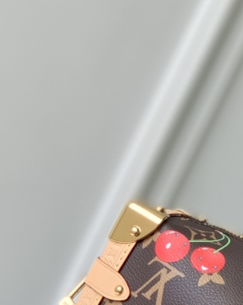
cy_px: 253
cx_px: 258
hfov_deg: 8.1
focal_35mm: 189
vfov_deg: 10.2
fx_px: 1701
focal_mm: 6
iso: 16
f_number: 2.4
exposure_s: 1/134
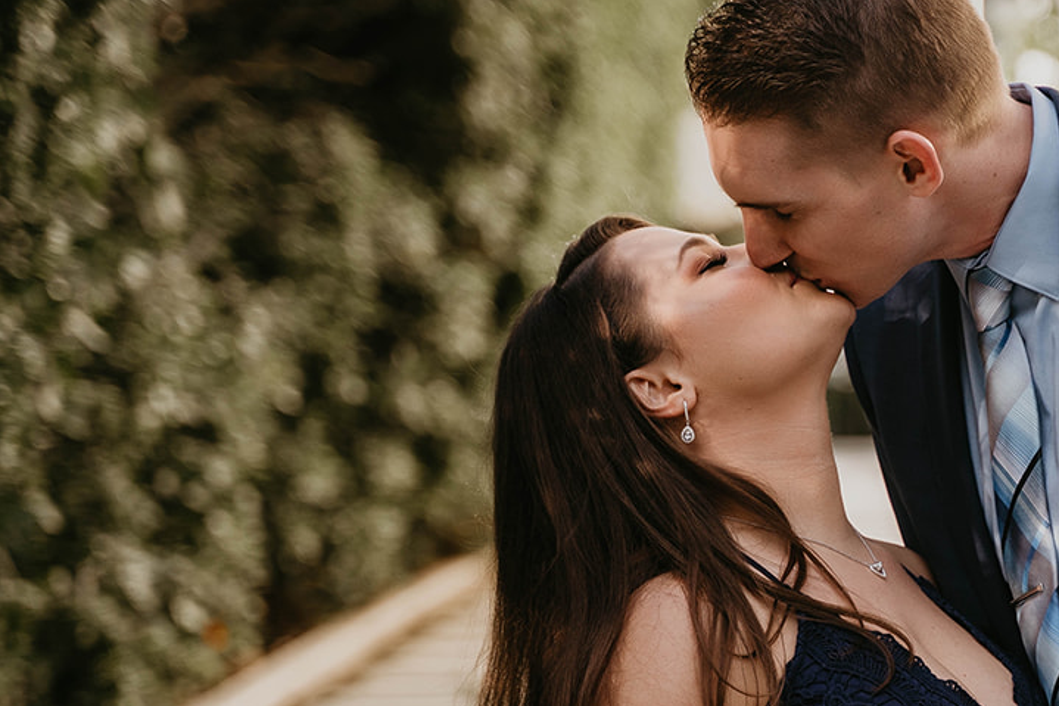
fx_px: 4911
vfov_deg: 8.2
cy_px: 475
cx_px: 978
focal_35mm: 167
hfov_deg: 12.2
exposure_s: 1/320
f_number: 2.8
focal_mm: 75
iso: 200
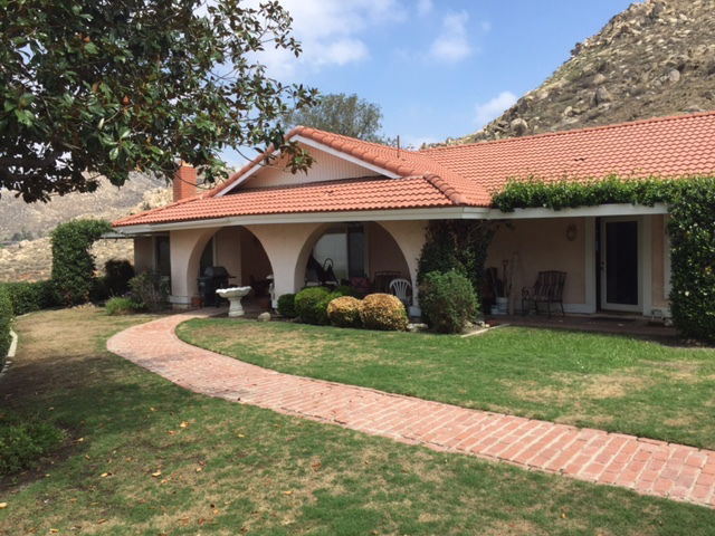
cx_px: 358
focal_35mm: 29
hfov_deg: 61.7
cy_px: 268
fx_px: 599
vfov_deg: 48.2
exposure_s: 1/1522
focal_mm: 4.15
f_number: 2.2
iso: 32
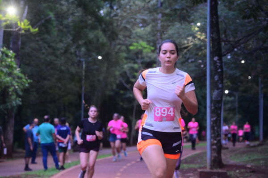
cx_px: 134
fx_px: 967
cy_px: 89
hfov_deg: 15.8
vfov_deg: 10.5
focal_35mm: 130
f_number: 5
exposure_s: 1/250
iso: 8000
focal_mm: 130
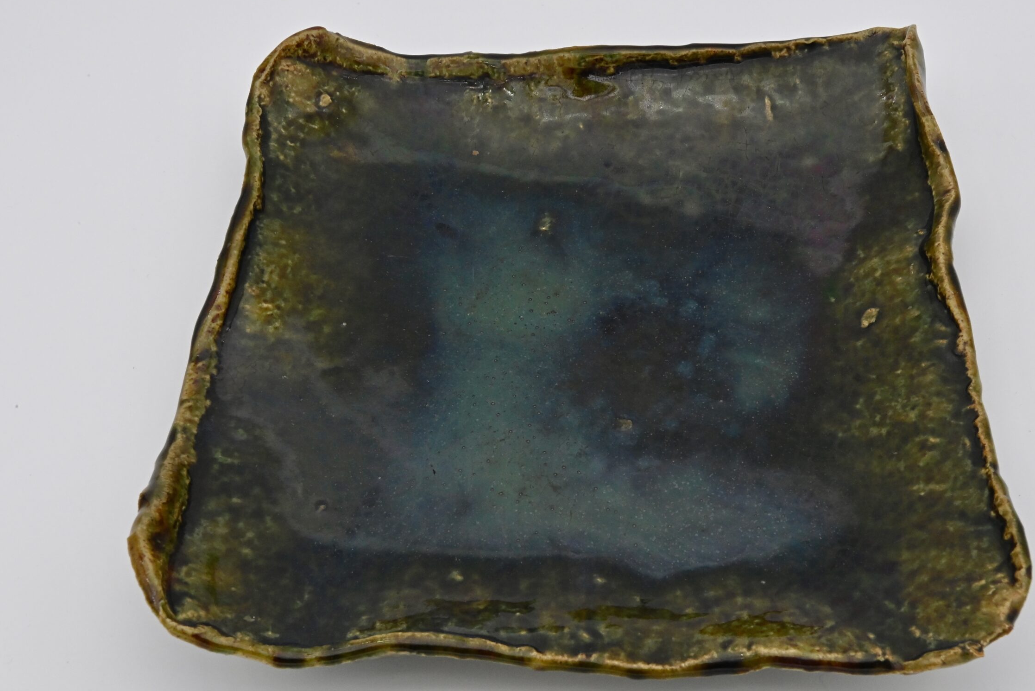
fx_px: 1581
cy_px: 375
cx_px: 570
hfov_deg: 36.2
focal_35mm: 55
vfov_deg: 24.6
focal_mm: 48
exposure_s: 1/250
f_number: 22
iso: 3200
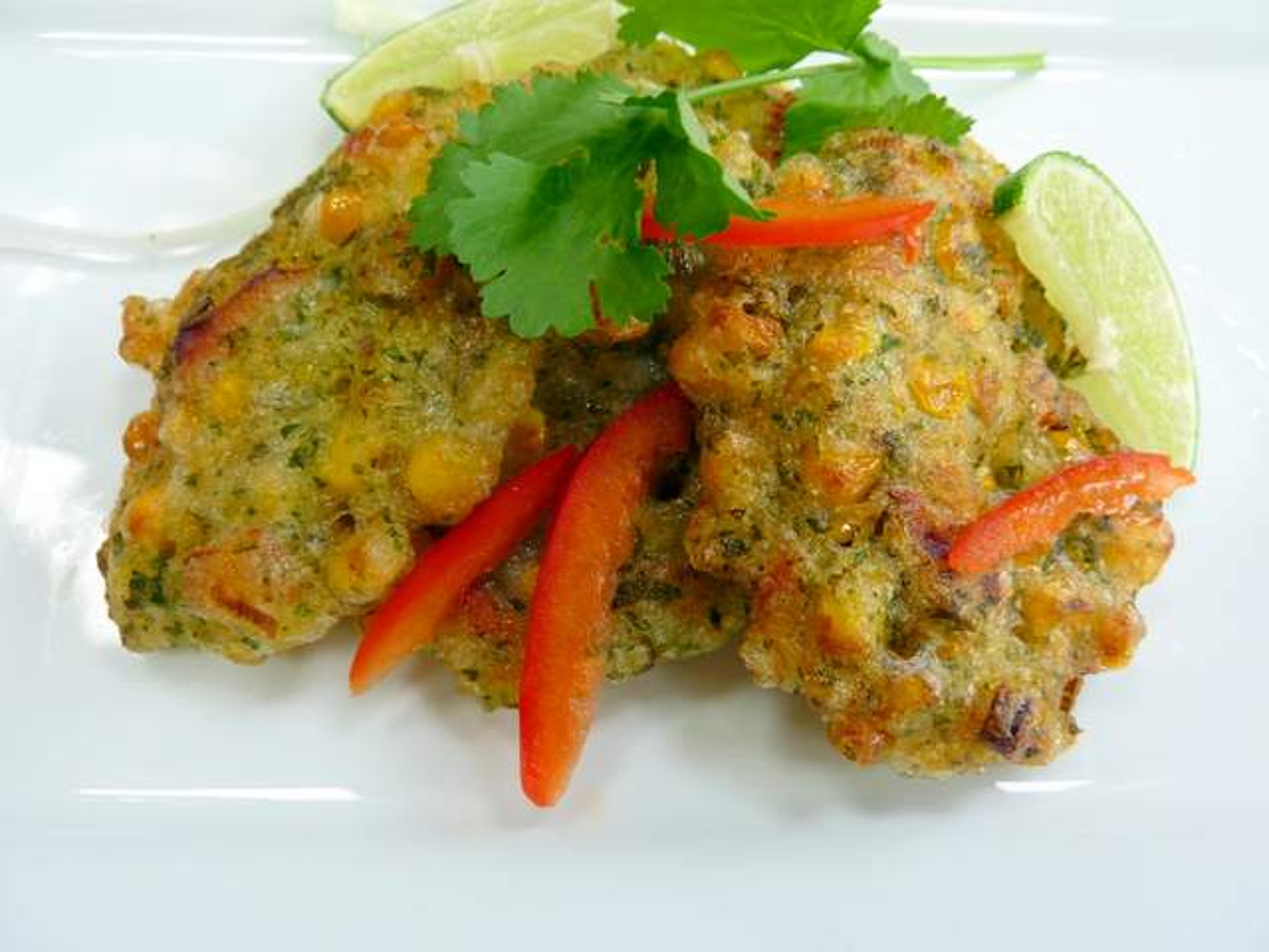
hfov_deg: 69.4
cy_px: 476
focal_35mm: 25
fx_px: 916
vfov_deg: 54.9
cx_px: 634
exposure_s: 1/50
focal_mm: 4.1
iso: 80
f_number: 3.3
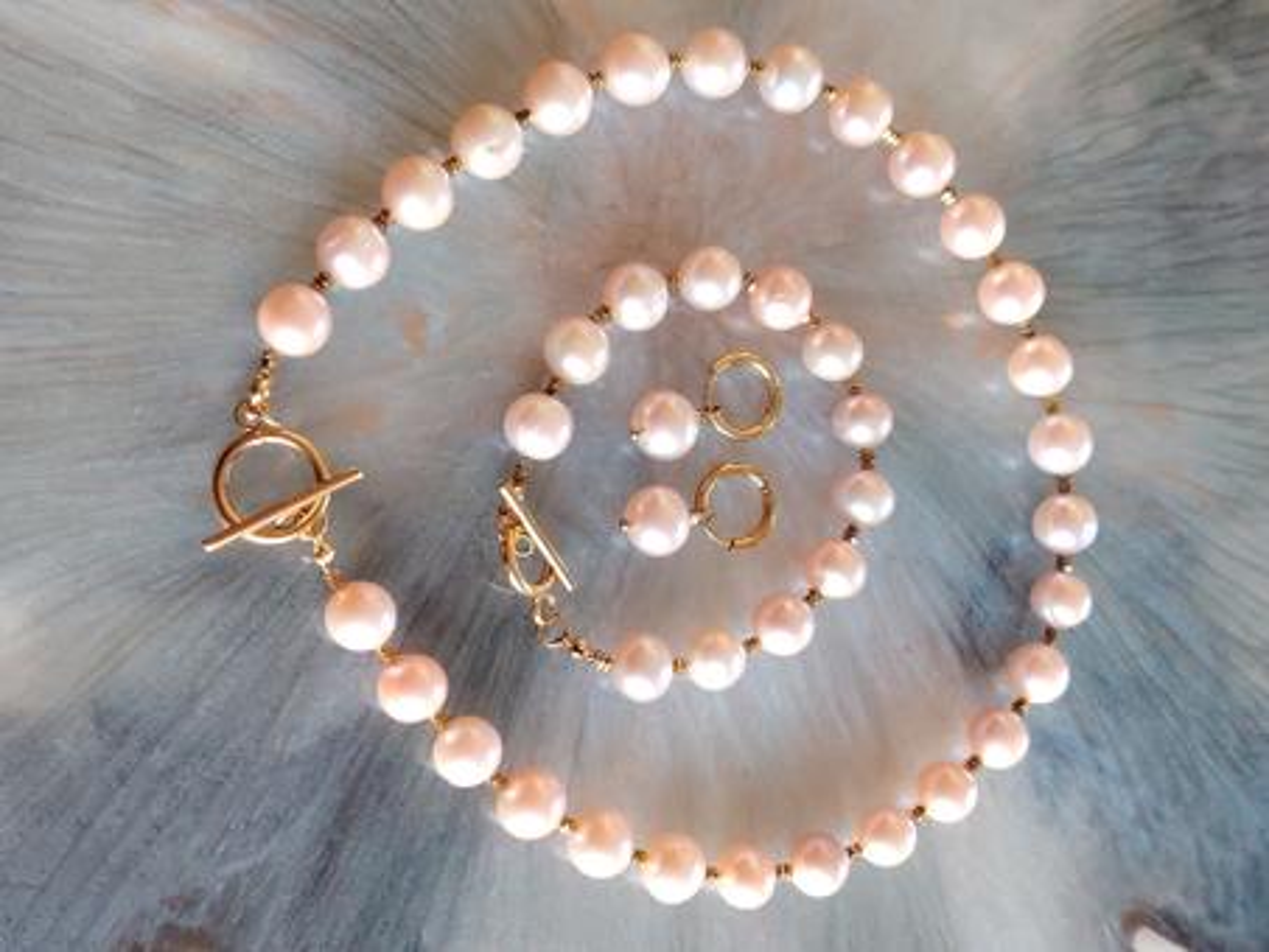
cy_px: 476
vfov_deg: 30.3
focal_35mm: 48
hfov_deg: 39.6
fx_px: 1760
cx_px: 634
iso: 5359
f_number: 1.75
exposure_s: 1/250
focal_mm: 5.25
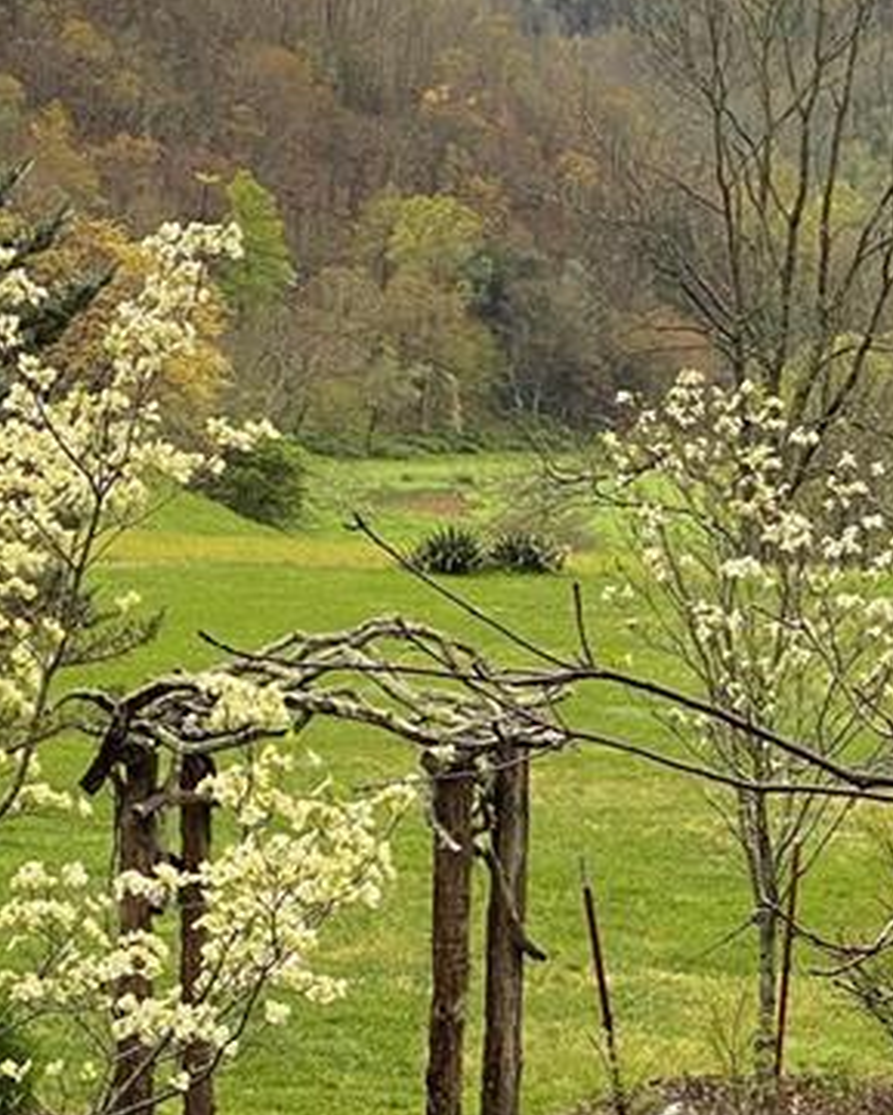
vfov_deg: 17.7
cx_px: 433
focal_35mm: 108
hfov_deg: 14.3
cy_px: 729
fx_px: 3566
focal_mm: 6
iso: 20
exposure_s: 1/224
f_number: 2
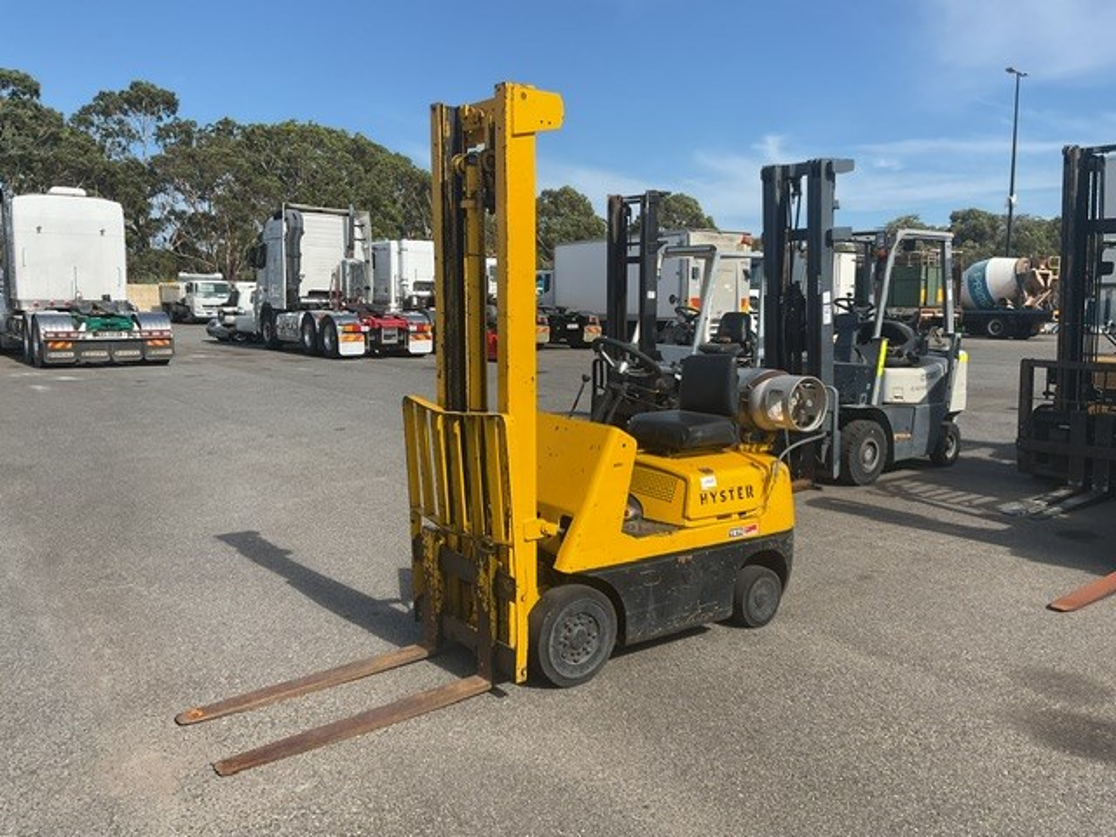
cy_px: 418
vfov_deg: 48.2
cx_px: 558
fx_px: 935
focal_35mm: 29
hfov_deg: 61.7
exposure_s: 1/1730
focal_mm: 3
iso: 16
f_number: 1.8
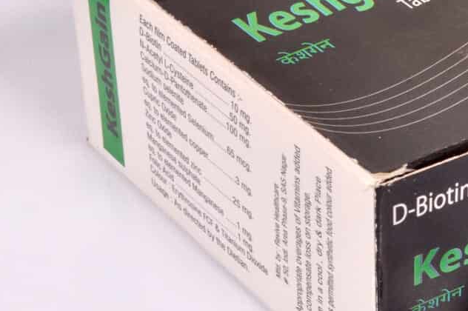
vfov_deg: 7.8
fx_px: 2273
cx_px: 531
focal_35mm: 175
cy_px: 225
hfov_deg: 11.6
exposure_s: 1/125
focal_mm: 36
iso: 250
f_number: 14
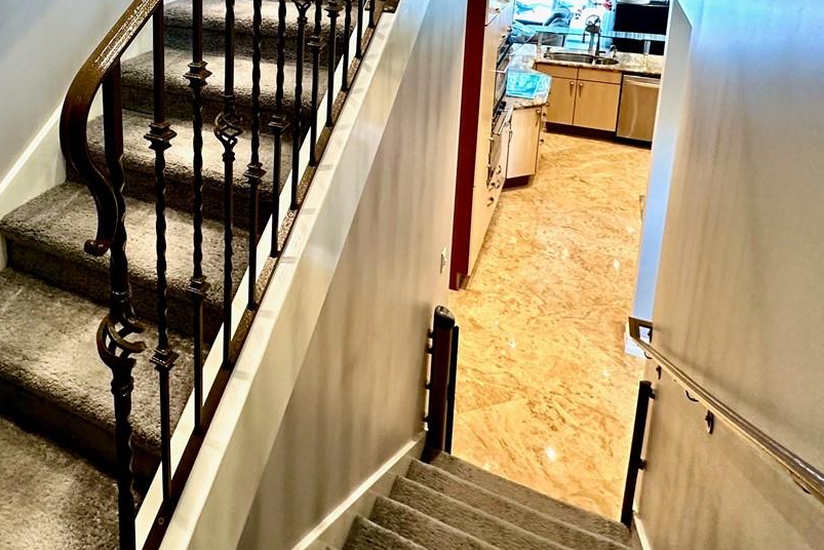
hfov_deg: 60.6
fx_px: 664
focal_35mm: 29
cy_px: 29
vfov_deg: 40.6
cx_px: 220
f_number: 2.2
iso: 250
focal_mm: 2.22
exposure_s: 1/60
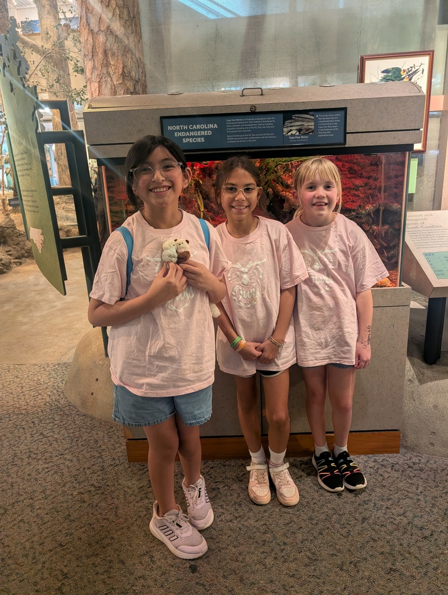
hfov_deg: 56.9
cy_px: 298
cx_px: 224
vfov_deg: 71.5
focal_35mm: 24
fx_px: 413
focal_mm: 6.9
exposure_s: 1/24
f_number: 1.68
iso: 533
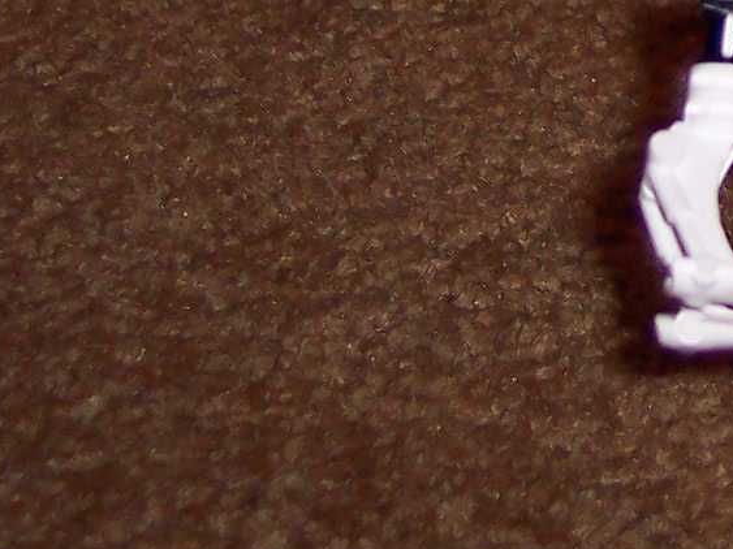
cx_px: 1315
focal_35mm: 174
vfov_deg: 8.2
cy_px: -492
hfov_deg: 10.7
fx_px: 3684
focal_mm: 8
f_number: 2.8
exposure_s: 1/30
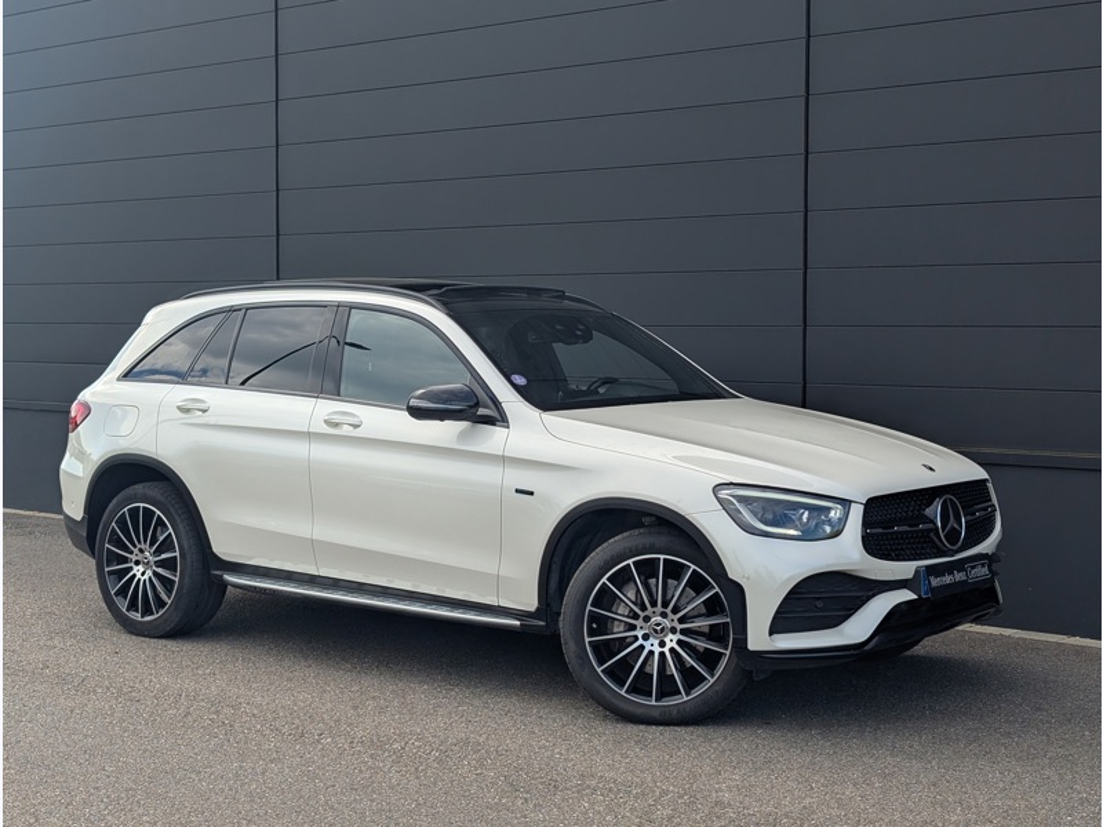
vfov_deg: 29.7
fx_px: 1561
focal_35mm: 49
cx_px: 552
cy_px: 414
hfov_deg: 38.9
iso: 19
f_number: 1.68
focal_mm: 6.9
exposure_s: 1/594
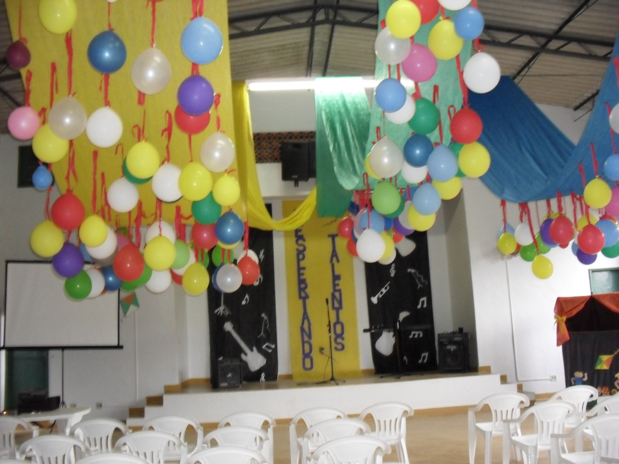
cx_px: 310
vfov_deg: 40.7
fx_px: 626
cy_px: 232
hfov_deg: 52.6
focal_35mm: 35
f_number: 3.2
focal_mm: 6.3
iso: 400
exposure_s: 1/45
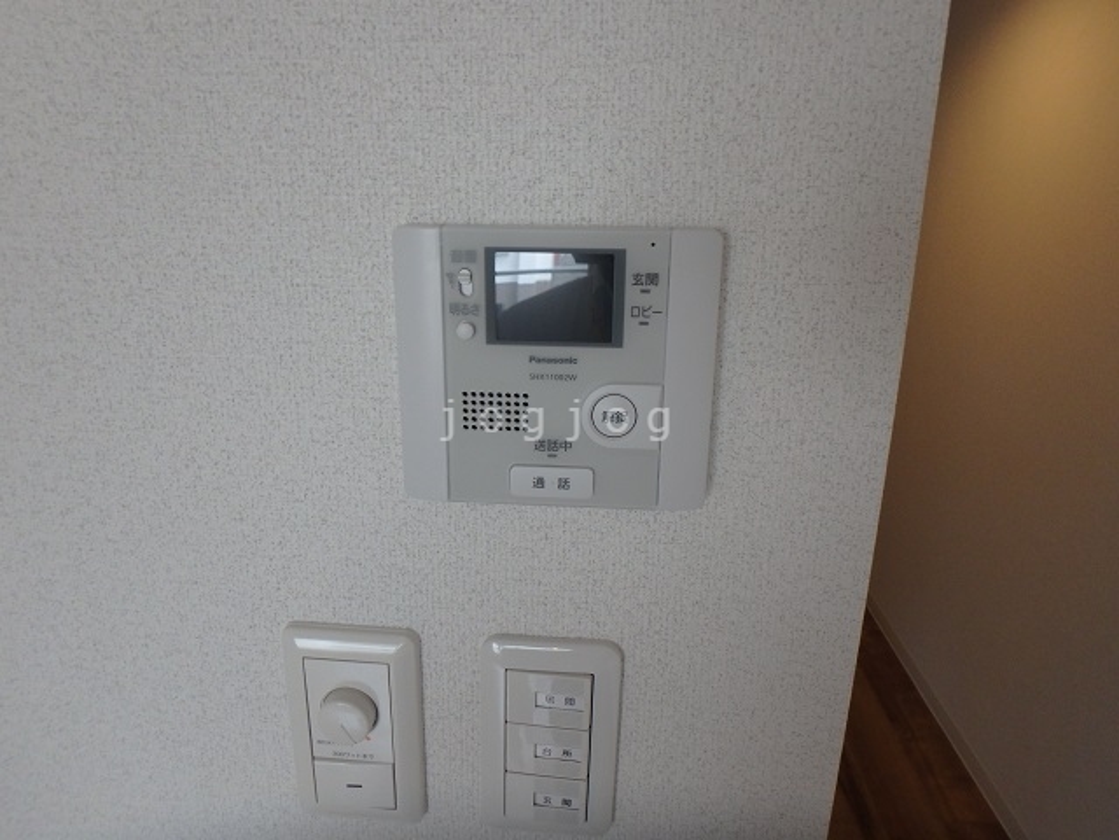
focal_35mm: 21
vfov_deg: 63.4
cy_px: 420
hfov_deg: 79.0
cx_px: 560
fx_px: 679
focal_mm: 3.7
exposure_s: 1/50
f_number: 3.5
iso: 200
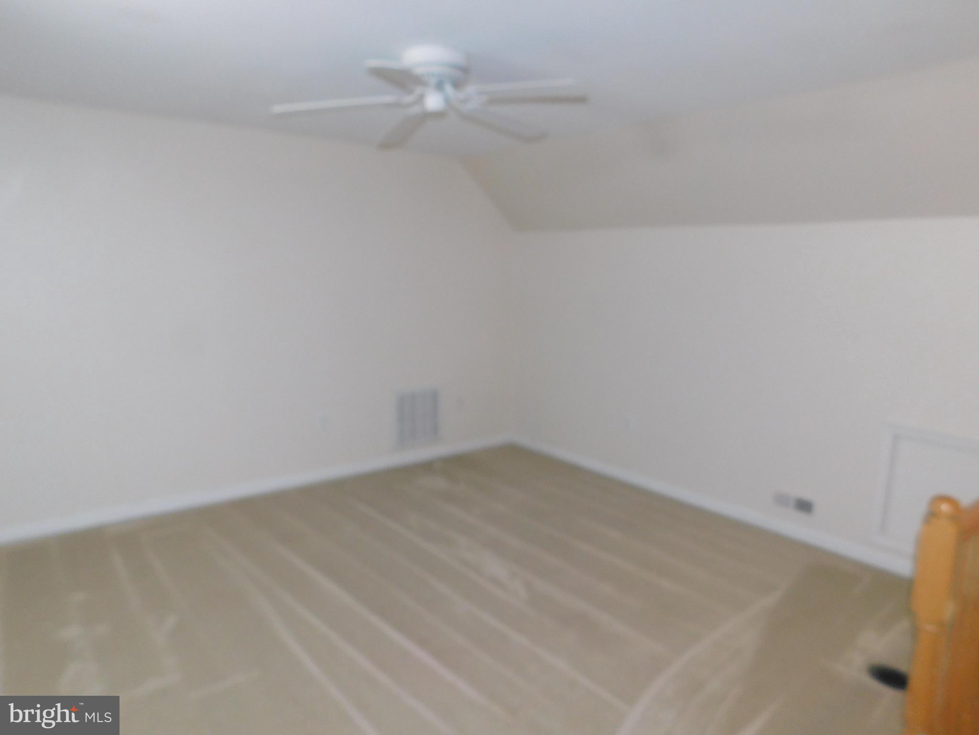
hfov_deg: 73.9
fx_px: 650
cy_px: 368
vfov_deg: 58.9
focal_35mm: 23
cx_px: 490
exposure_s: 1/30
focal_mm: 4
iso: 200
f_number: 3
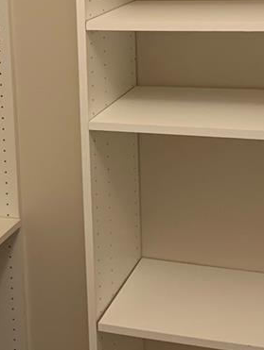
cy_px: 92
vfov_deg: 23.1
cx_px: 30
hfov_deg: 17.4
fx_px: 853
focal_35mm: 84
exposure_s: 1/60
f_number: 1.8
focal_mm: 4.25
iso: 160
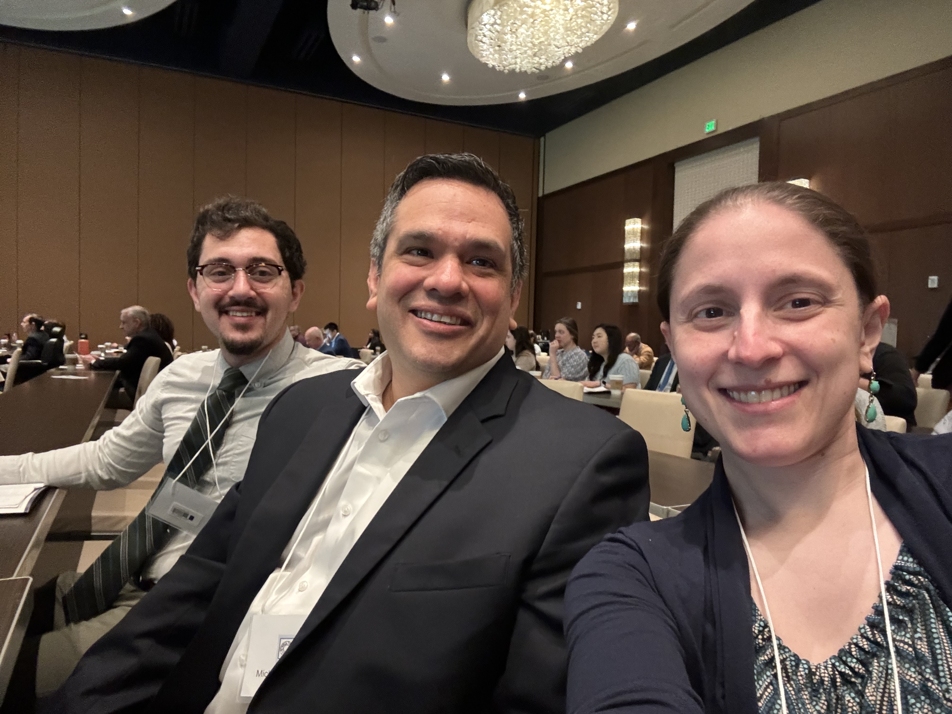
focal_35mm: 23
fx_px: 633
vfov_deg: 58.9
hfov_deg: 73.9
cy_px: 357
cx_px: 476
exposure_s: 1/24
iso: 640
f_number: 1.9
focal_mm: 2.69
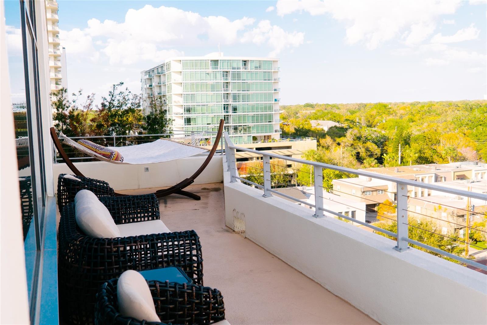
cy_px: 162
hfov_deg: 53.1
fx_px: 487
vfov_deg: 36.9
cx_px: 244
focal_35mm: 36
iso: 200
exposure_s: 1/800
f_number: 4
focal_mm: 24
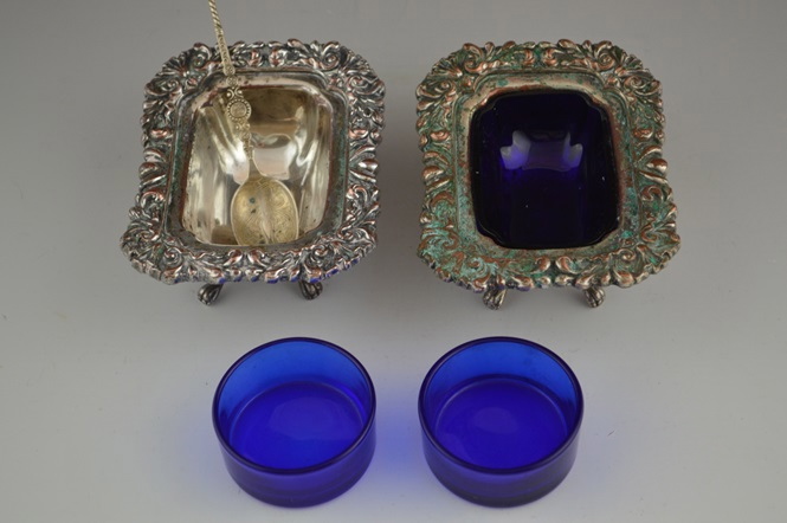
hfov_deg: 24.6
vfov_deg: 16.5
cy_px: 262
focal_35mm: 82
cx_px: 394
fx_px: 1802
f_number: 5.6
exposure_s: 1/40
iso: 400
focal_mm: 55
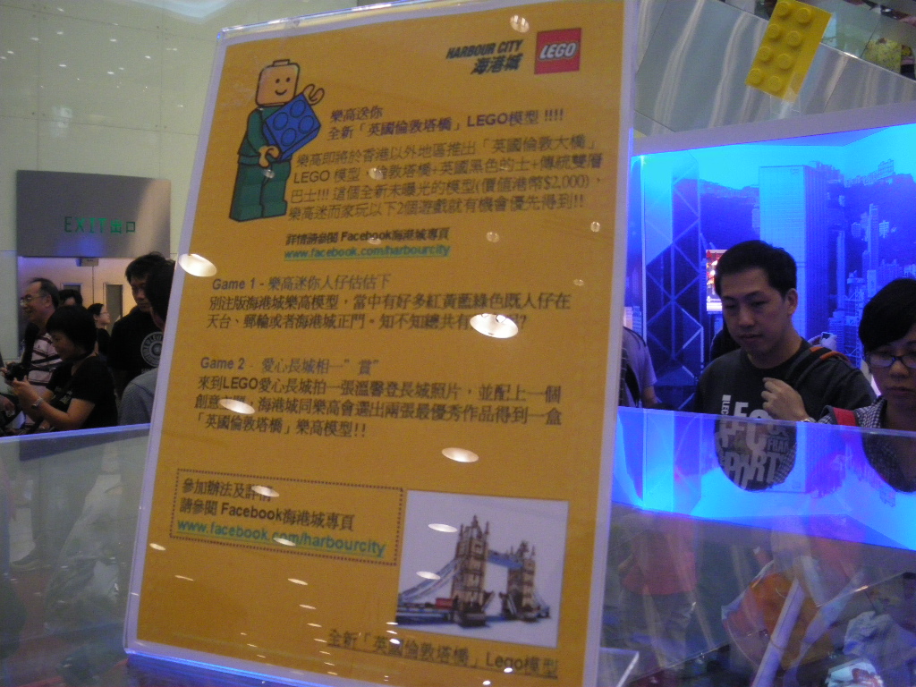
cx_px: 458
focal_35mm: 36
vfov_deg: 39.7
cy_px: 344
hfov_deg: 51.4
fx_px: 953
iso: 400
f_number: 3.5
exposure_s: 1/80
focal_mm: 6.3
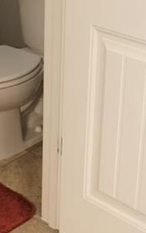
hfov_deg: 14.2
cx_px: 13
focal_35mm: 91
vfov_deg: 22.2
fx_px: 579
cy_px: 19
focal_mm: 24
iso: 4000
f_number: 7.1
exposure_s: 1/50
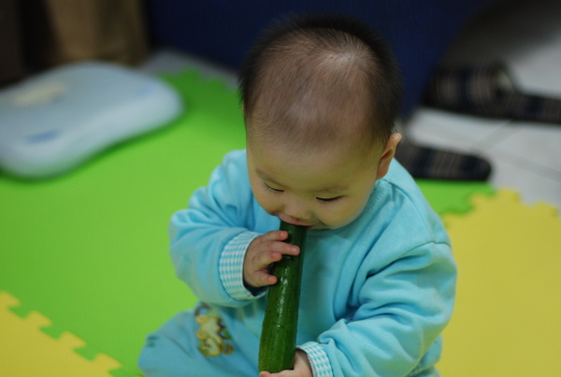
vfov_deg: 18.3
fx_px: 1171
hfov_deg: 26.9
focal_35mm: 75
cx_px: 280
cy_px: 188
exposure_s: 1/80
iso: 400
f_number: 1.4
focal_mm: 50
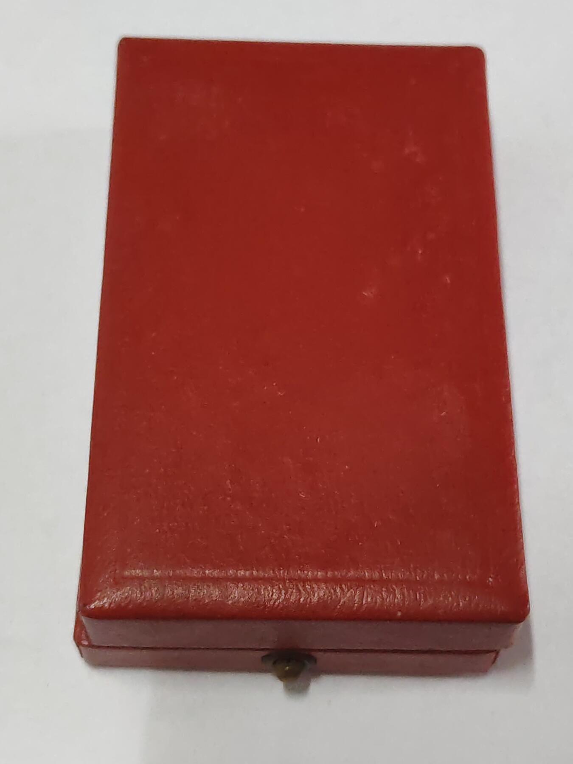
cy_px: 382
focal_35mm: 68
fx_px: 1501
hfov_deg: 21.6
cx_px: 286
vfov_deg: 28.6
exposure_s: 1/50
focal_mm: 5.52
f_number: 1.95
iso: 1000
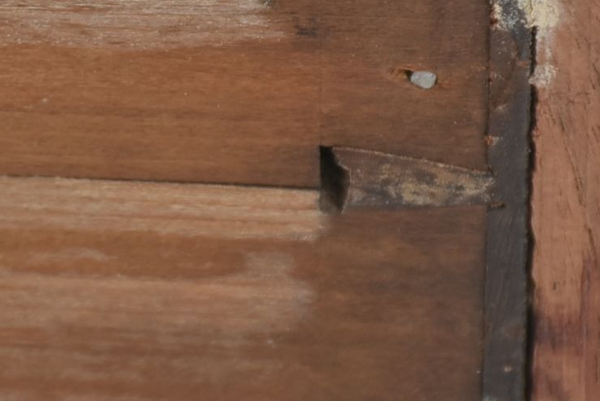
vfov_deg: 1.6
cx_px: -94
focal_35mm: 843
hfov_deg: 2.4
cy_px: 235
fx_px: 14061
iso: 200
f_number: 9
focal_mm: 140
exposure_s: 1/160
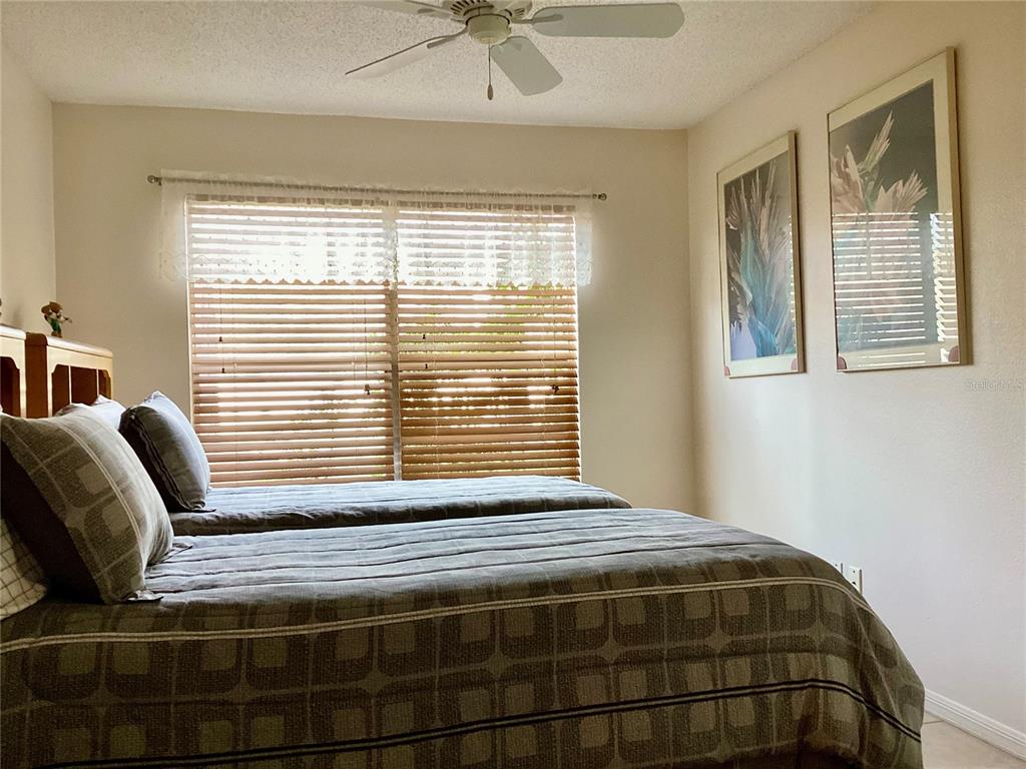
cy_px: 384
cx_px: 513
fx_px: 919
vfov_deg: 45.4
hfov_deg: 58.4
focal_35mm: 31
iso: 80
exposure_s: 1/60
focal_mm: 3.3
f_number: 2.4
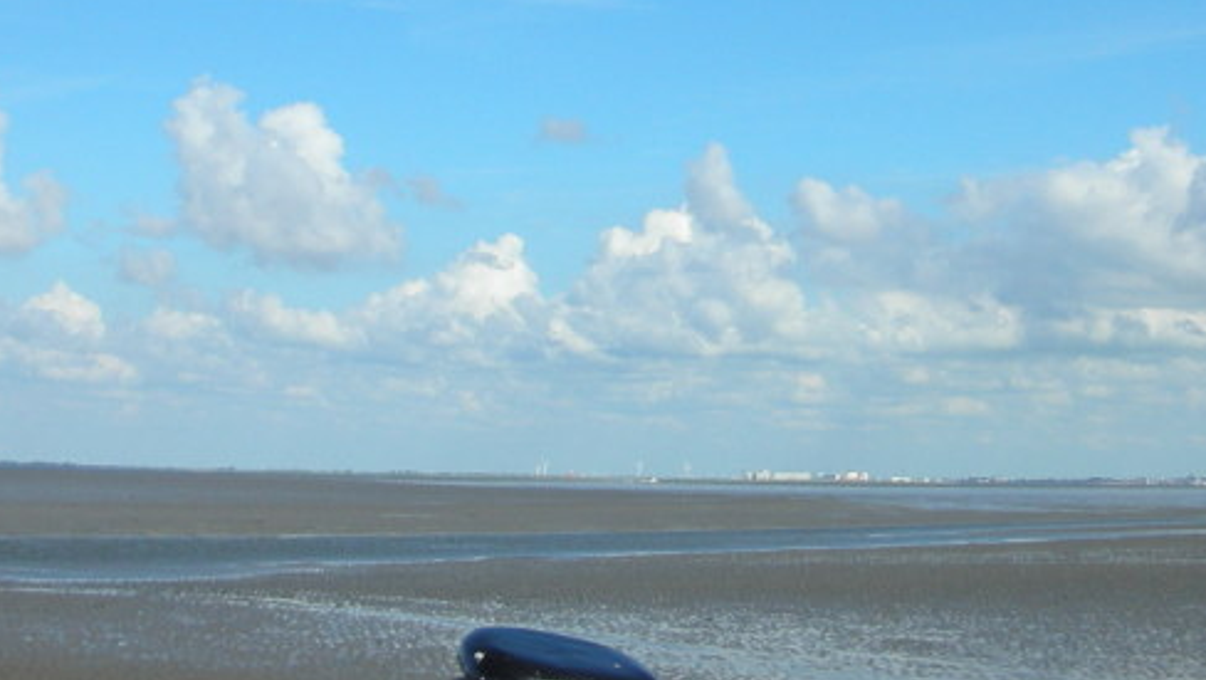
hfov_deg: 26.5
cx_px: 692
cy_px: -5
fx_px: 2559
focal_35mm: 80
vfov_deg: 14.9
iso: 50
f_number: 8.5
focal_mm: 5.8
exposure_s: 1/110
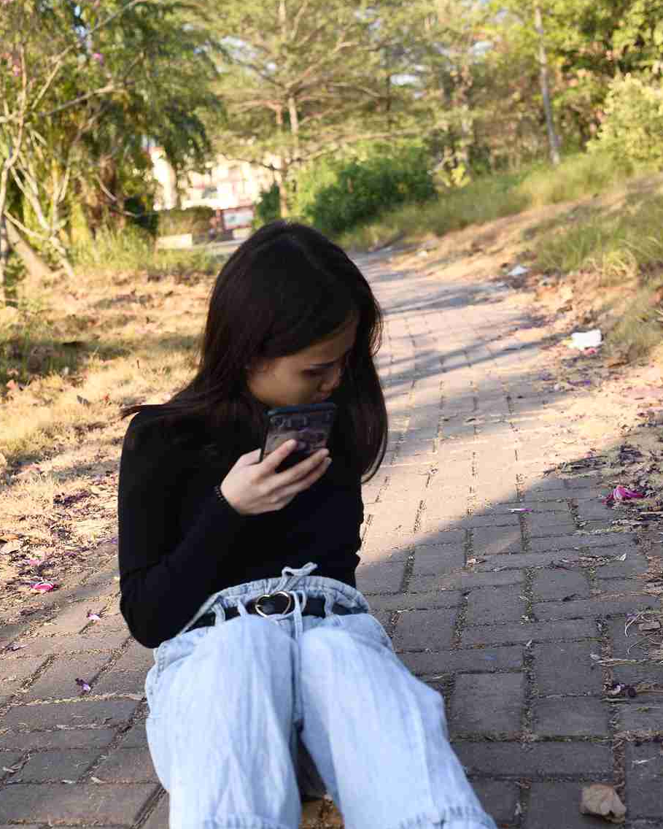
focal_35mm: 52
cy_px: 593
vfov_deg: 35.4
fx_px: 1275
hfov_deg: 29.1
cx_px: 339
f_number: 5.6
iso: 160
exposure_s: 1/250
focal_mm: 35
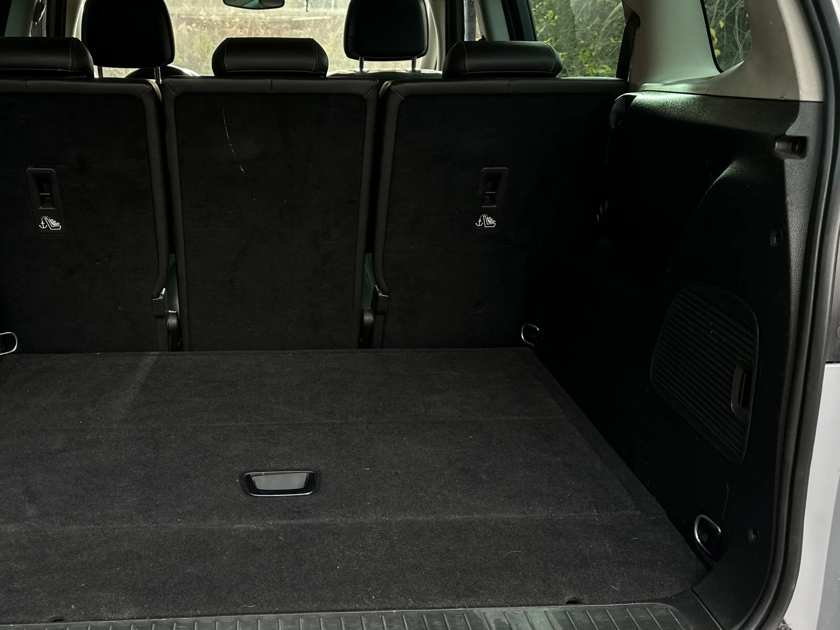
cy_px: 315
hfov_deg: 49.5
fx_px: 898
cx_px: 299
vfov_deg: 38.7
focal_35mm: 37
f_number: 1.78
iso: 125
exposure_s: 1/100
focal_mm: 6.86
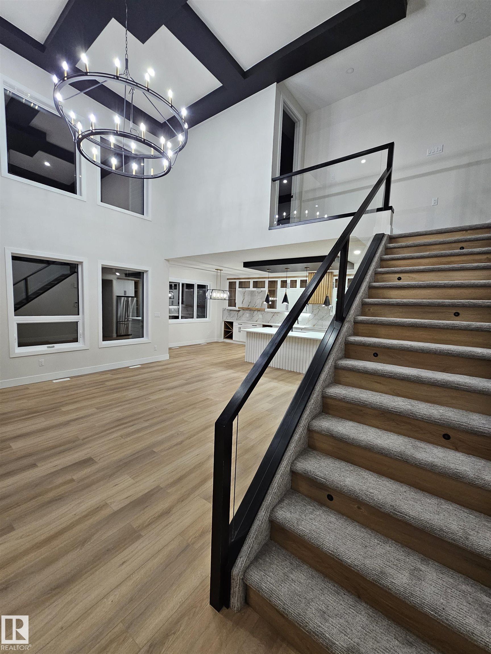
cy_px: 327
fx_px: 246
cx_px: 246
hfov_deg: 89.9
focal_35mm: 13
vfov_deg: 106.2
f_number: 2.2
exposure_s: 1/60
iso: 250
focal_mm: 2.2
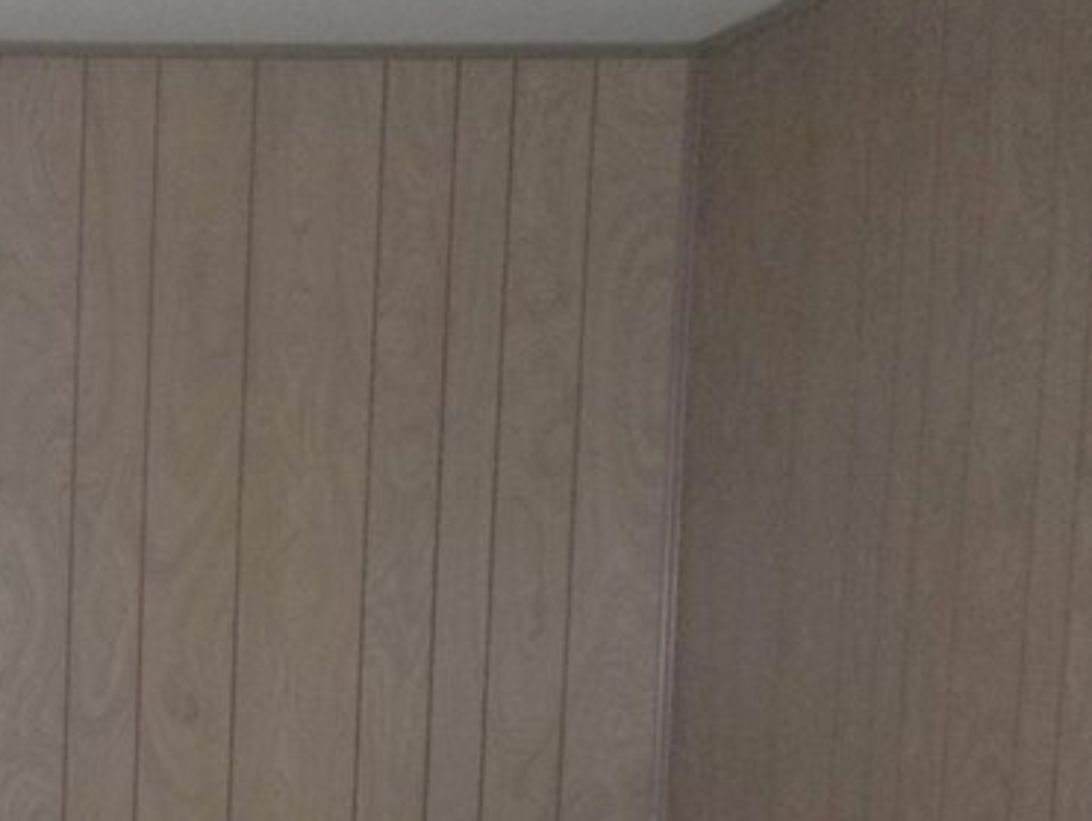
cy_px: 971
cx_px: -371
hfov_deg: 19.6
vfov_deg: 15.7
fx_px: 2873
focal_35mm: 91
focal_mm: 5.9
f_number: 3.3
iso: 160
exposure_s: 1/30
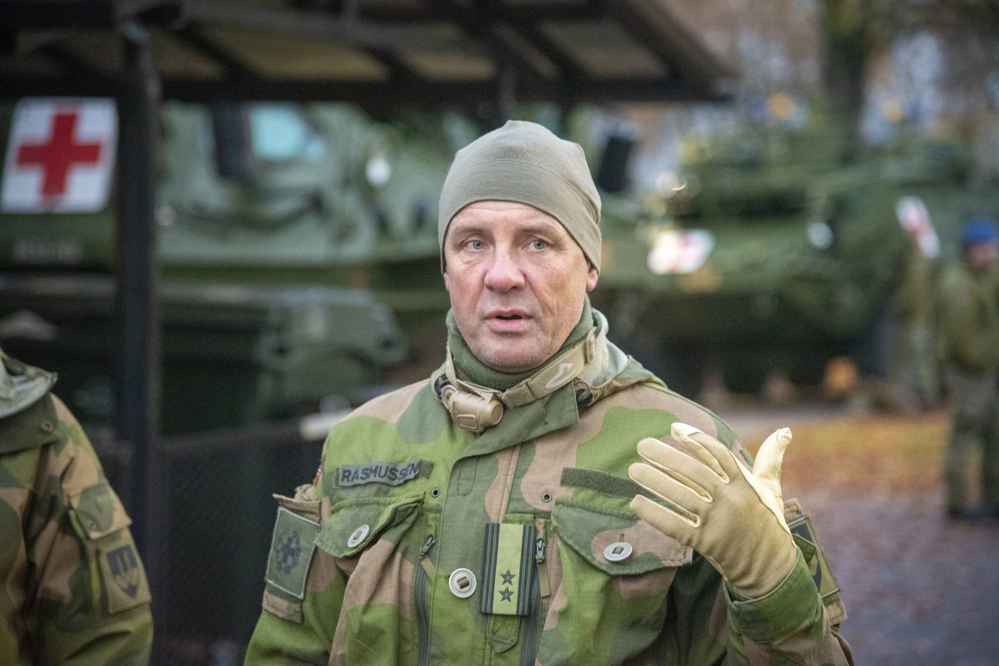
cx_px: 500
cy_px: 333
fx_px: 3330
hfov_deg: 17.1
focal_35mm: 120
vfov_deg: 11.4
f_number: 4
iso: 12800
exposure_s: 1/125
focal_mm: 120
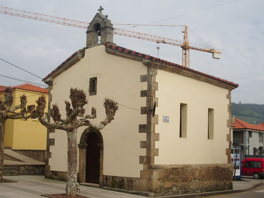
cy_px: 99
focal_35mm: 50
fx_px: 381
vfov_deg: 29.1
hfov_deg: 38.2
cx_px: 132
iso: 50
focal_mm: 8.2
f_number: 5
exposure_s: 1/320
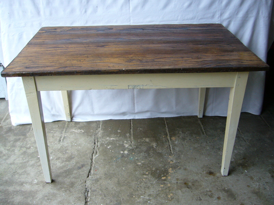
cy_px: 102
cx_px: 137
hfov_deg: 52.6
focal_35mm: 35
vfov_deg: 40.7
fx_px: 277
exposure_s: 1/15
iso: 100
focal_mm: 5.8
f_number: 2.8
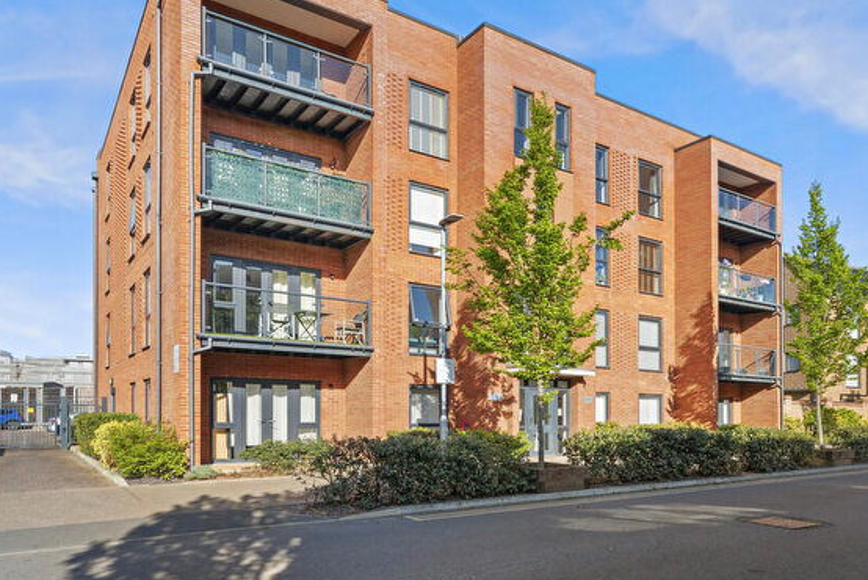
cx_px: 501
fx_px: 579
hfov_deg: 73.2
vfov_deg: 53.0
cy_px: 250
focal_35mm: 24
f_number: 10
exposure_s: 1/15
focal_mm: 19
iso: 50
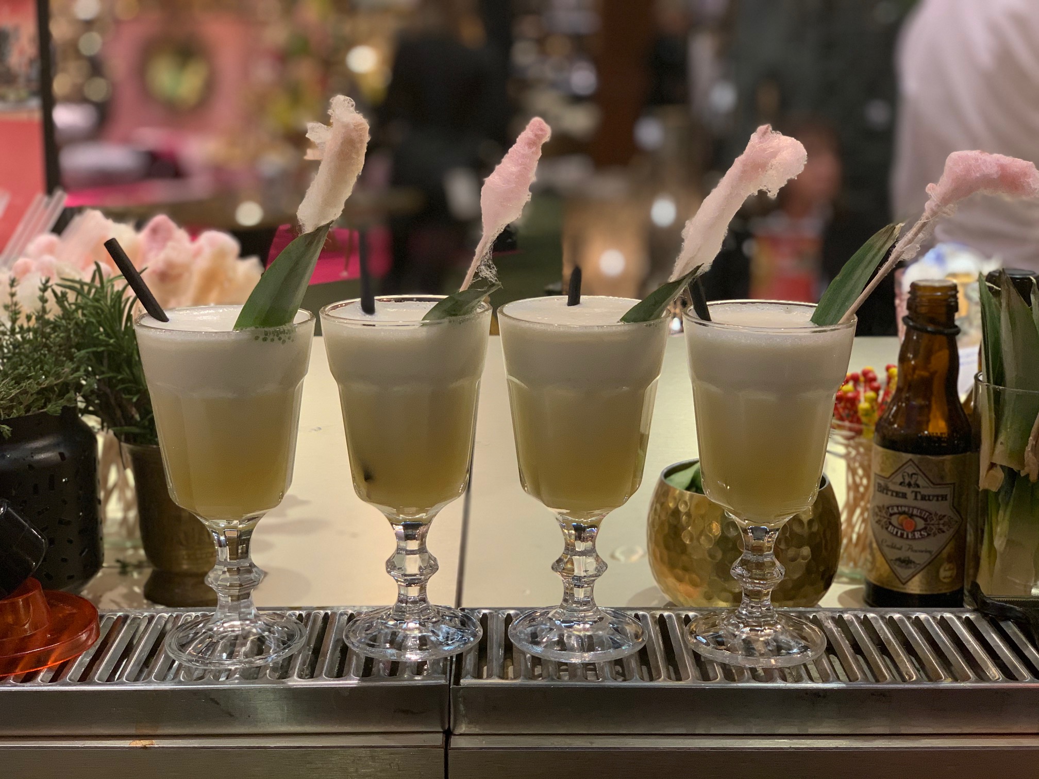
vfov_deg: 28.0
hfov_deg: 36.8
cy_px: 390
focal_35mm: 52
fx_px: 1561
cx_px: 520
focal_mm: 6
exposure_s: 1/50
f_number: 2.4
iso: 125
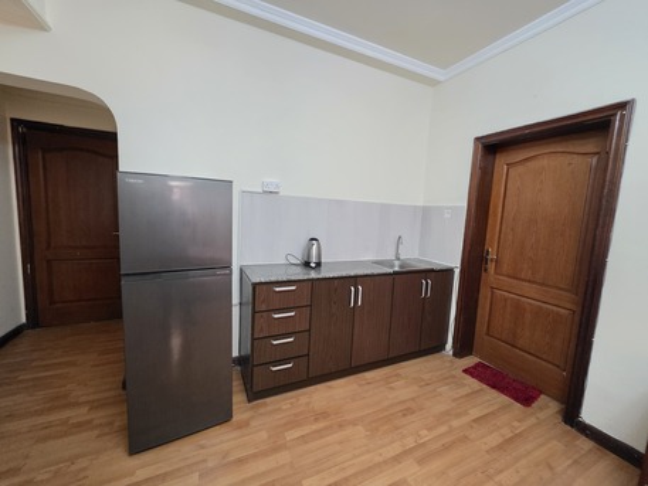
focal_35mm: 13
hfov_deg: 106.2
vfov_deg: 89.9
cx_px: 324
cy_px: 243
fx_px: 243
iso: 1000
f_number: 1.9
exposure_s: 1/50
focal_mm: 2.2
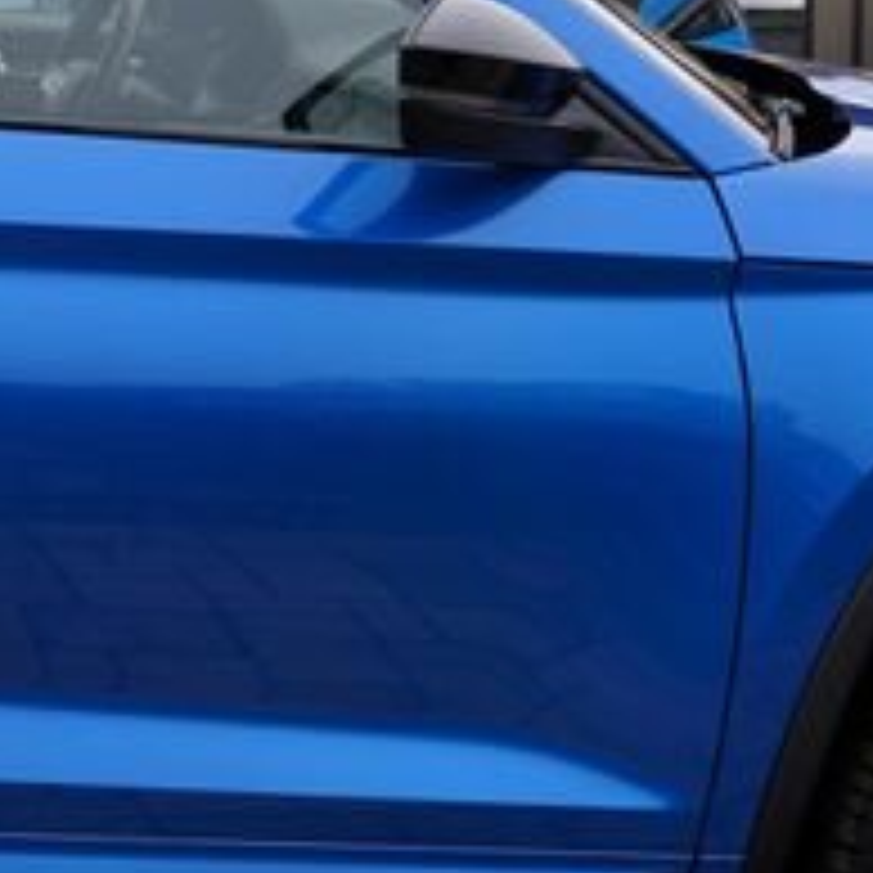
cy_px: -34
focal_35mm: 121
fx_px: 3452
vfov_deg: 14.2
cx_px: -369
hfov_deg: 13.7
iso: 100
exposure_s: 1/100
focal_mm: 27
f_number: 4.5
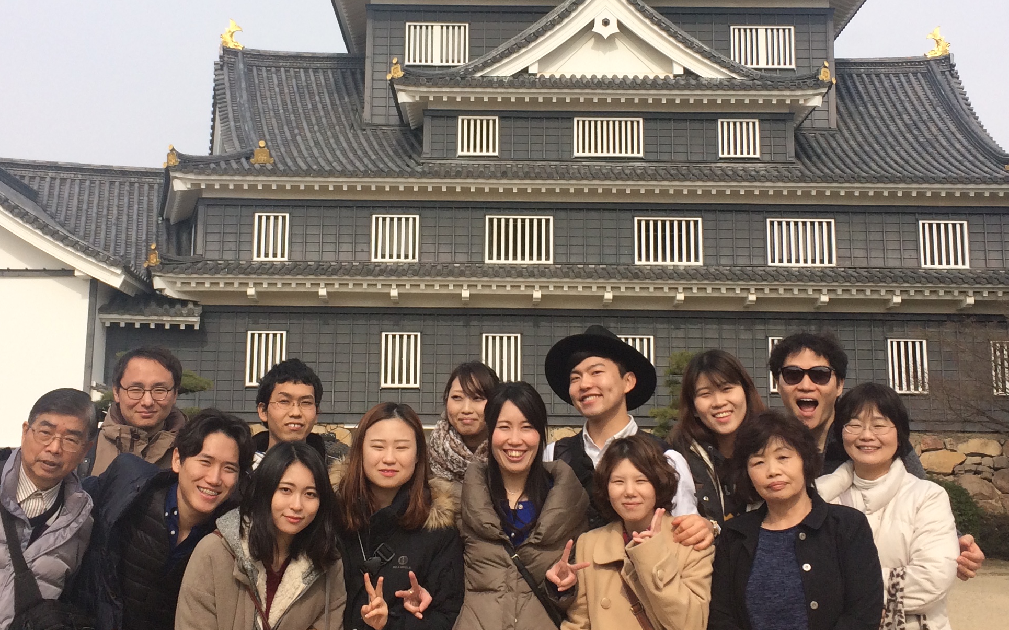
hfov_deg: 38.9
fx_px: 1430
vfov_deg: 24.7
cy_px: 212
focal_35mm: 52
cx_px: 482
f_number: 2.2
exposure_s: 1/2160
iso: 32
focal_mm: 4.15
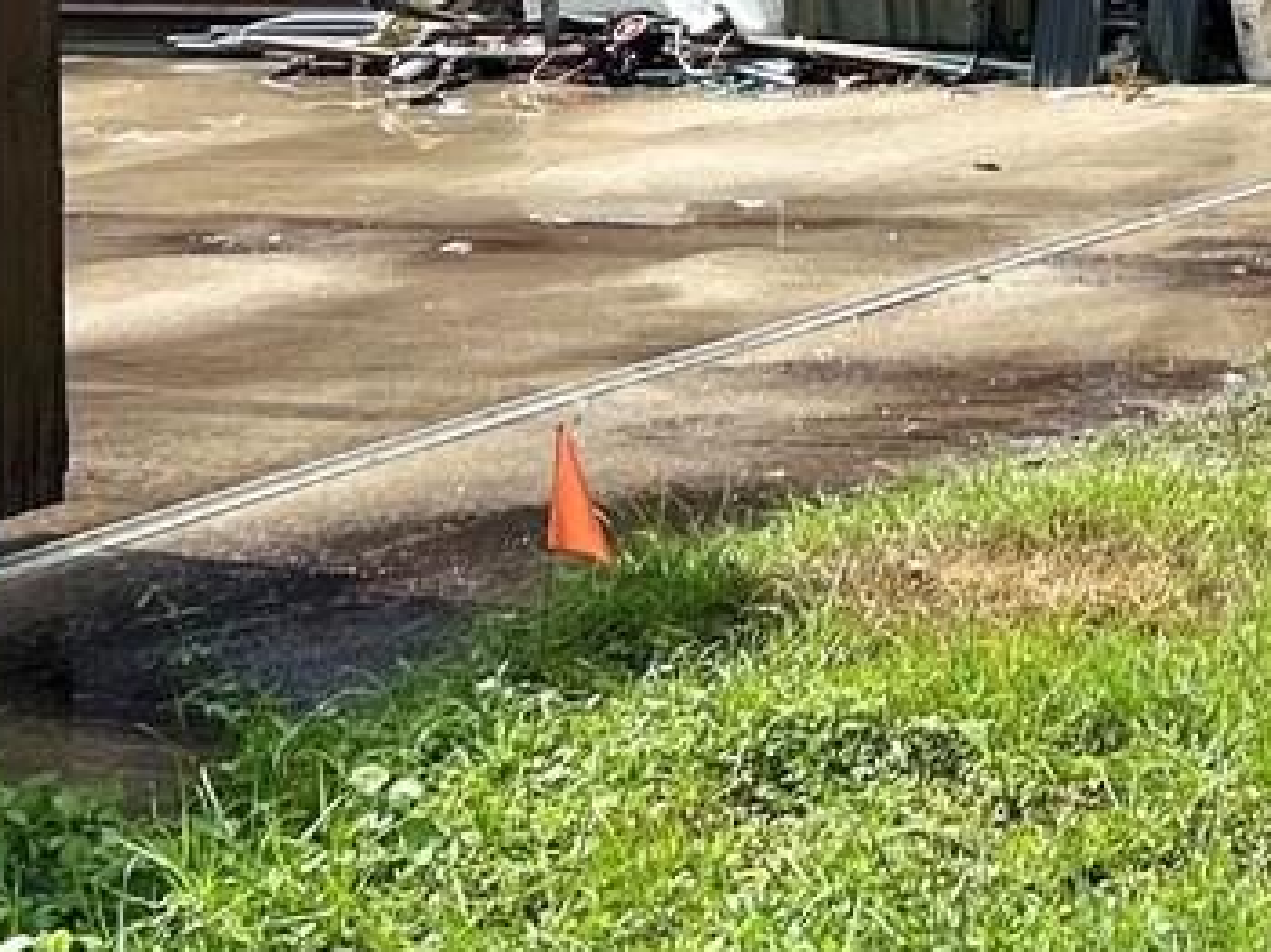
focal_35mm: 119
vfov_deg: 11.7
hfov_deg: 16.1
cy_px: -614
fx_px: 4366
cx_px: 1402
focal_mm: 5.7
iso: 50
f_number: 1.5
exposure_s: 1/4630
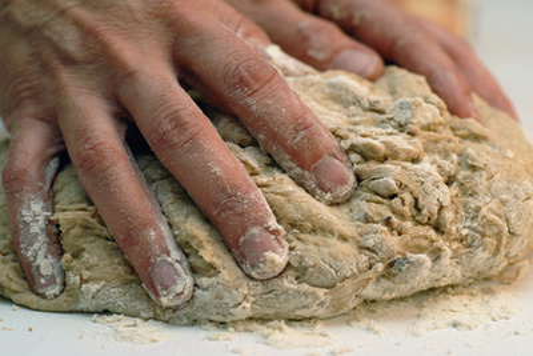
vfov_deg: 15.2
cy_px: 178
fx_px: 1333
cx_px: 266
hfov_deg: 22.6
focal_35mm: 90
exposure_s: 1/60
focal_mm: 60
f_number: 4
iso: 100
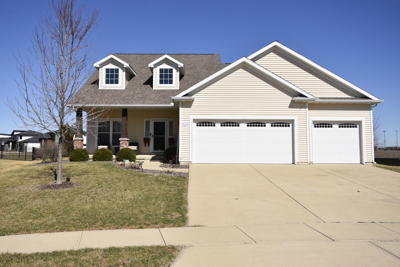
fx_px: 356
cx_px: 195
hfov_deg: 58.7
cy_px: 126
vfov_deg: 41.1
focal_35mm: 32
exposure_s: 1/250
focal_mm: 20
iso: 100
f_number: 10
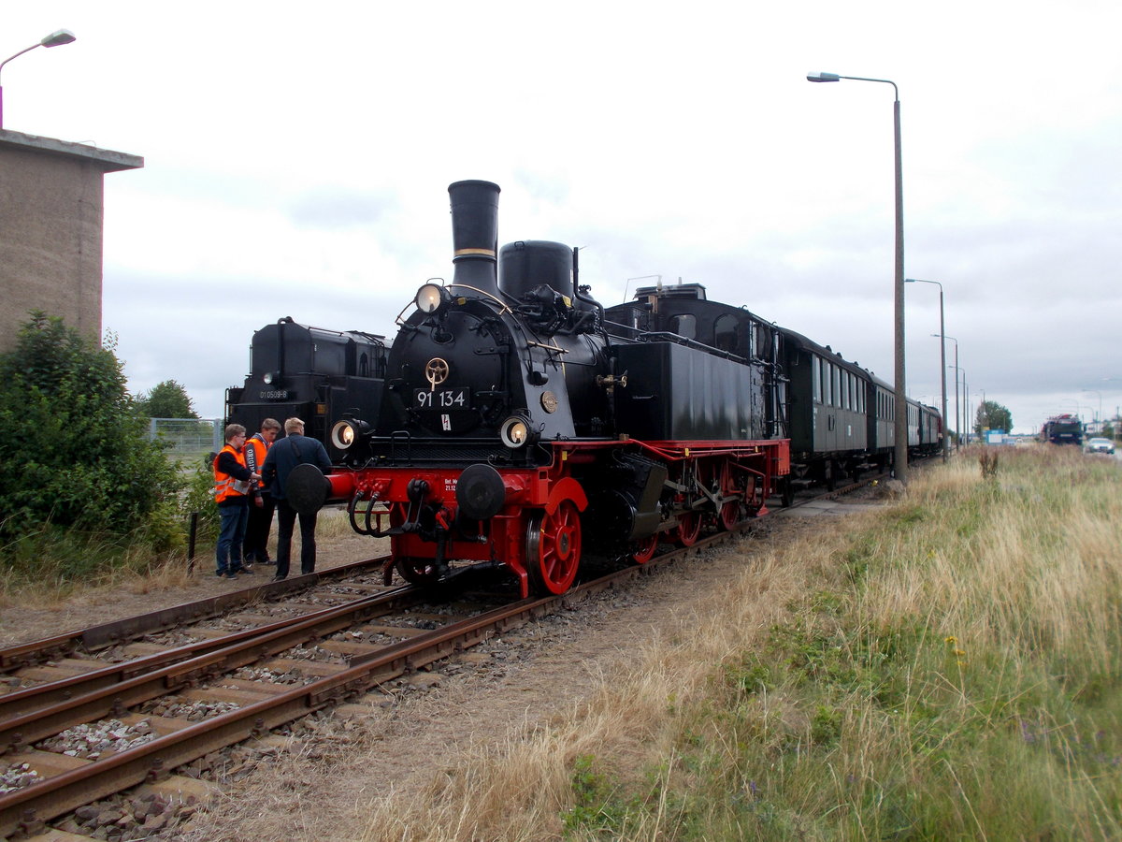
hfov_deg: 60.0
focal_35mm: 30
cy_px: 421
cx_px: 561
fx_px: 972
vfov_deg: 46.8
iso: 80
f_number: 3.4
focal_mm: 5.3
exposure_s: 1/320
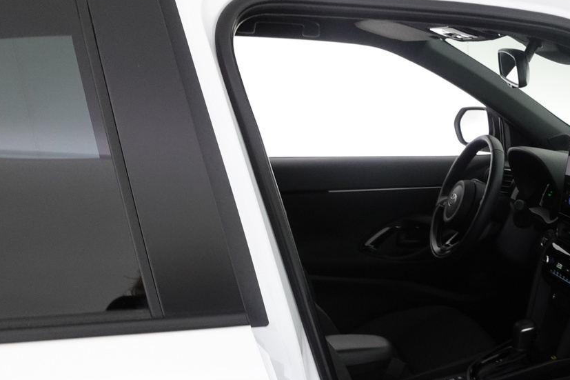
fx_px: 744
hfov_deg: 39.6
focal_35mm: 47
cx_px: 487
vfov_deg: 27.6
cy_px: 340
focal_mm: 9.4
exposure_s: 1/13
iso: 800
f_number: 5.6
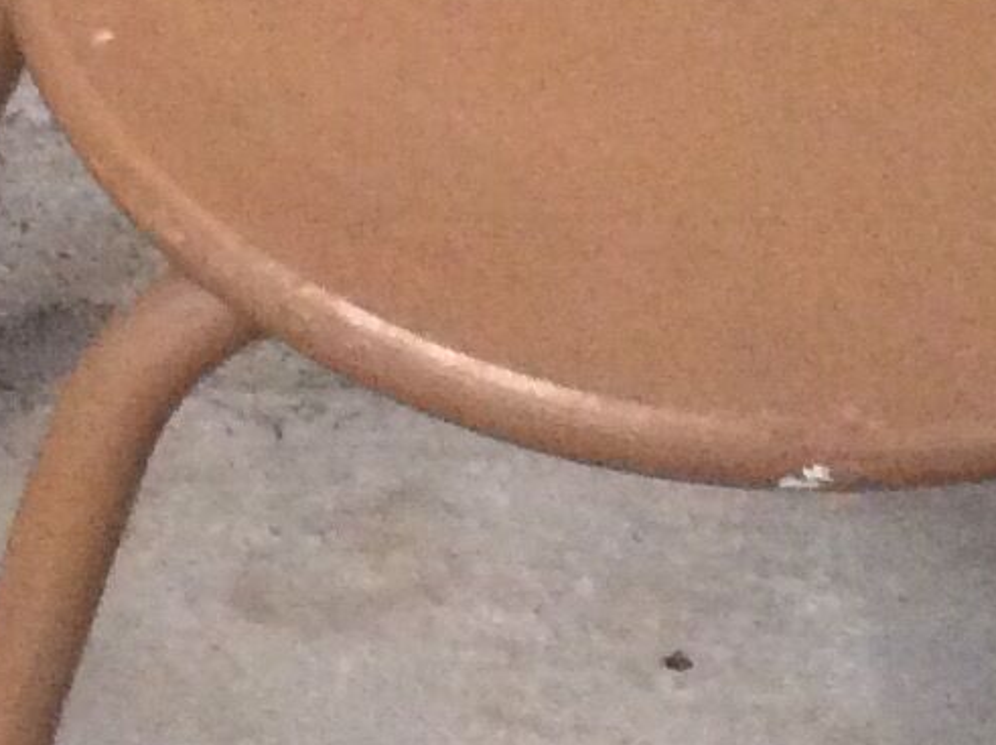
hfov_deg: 11.5
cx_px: -124
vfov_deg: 8.8
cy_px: 443
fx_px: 4857
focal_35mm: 169
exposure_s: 1/25
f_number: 2.4
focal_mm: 3.3
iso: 250
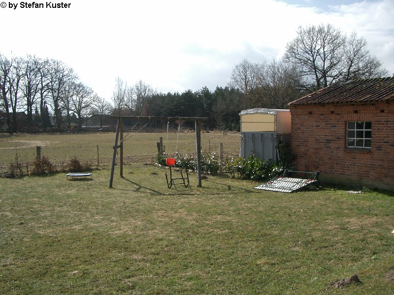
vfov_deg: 40.7
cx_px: 197
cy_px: 148
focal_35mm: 35
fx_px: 398
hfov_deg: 52.6
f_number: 4.3
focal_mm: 5.8
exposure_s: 1/500
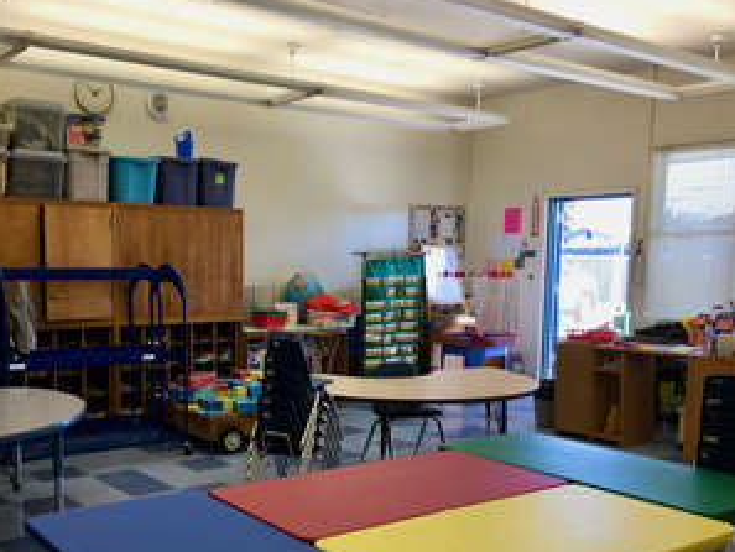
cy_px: 356
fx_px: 828
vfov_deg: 36.6
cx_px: 287
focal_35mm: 39
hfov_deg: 47.5
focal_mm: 4.15
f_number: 2.2
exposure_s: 1/60
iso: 25
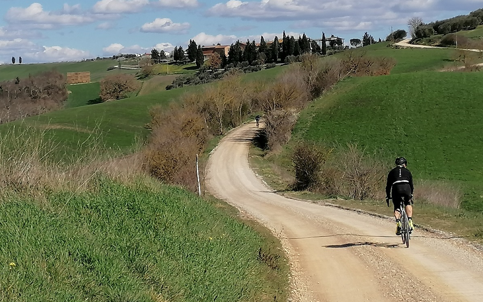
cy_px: 150
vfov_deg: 14.1
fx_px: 1224
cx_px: 242
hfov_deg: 22.3
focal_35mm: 93
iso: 50
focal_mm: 4.75
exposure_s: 1/2193
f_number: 1.8
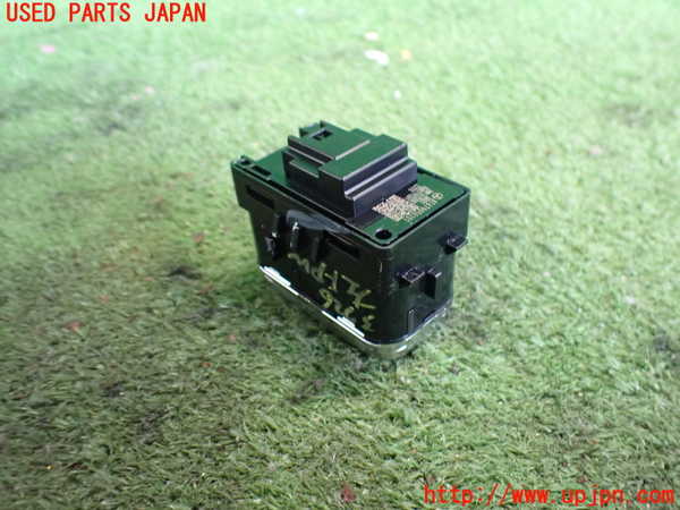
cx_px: 340
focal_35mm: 30
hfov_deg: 60.0
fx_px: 589
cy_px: 255
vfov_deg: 46.8
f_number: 2.3
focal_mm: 5.4
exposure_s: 1/40
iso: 800
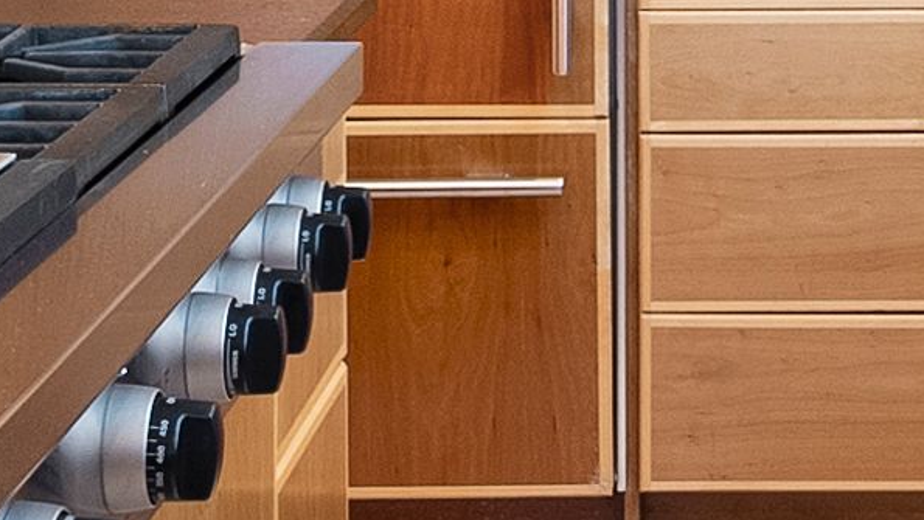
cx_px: 874
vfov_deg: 9.1
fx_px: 3112
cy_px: -422
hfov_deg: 16.6
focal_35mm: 127
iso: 640
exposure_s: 1/13
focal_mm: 17
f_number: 9
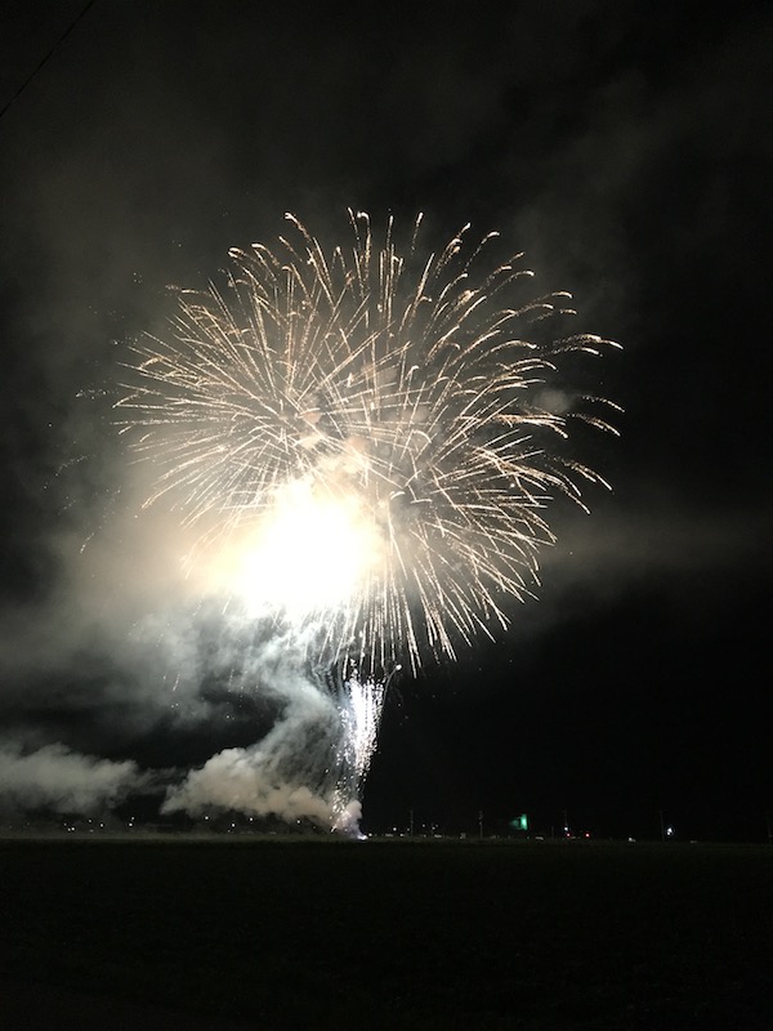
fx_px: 863
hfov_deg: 48.2
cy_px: 516
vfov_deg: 61.7
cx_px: 386
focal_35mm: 29
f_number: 2.2
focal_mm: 4.15
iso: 250
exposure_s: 1/15
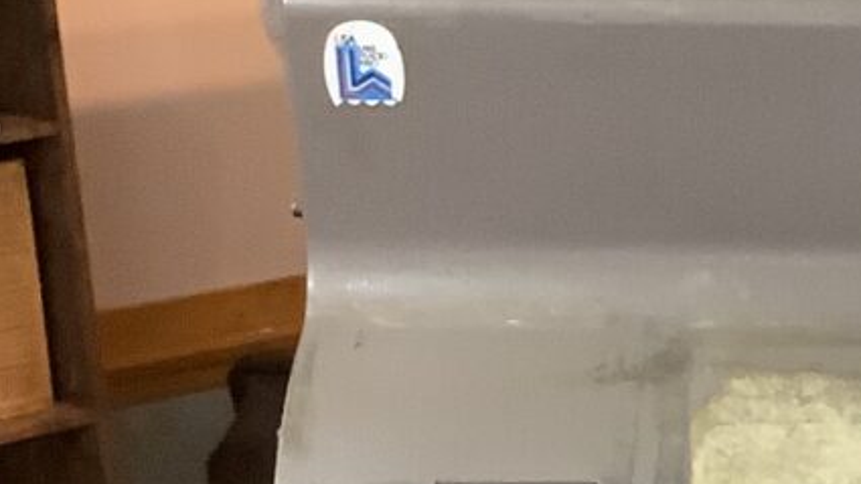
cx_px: 1151
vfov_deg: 9.6
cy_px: 798
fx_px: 2785
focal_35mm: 122
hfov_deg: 16.5
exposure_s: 1/40
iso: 400
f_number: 2.4
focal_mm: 3.3
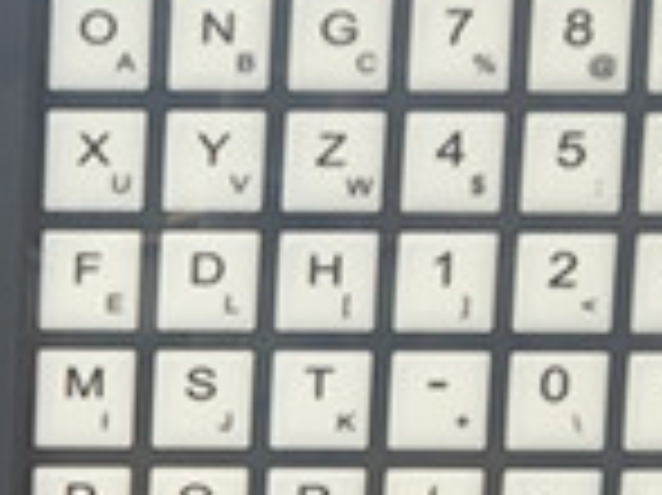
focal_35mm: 126
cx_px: -500
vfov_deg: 11.5
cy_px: 616
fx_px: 2408
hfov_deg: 14.0
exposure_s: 1/120
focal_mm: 4.15
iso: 32
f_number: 2.2
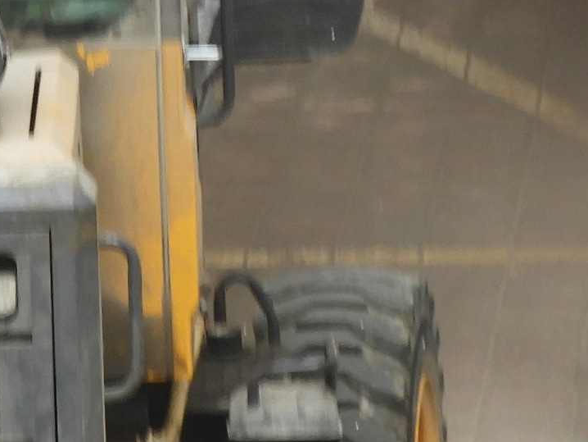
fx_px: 8105
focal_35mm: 477
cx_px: -75
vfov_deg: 3.1
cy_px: -441
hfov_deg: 4.1
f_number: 4.8
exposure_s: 1/80
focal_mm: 18.8
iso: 100
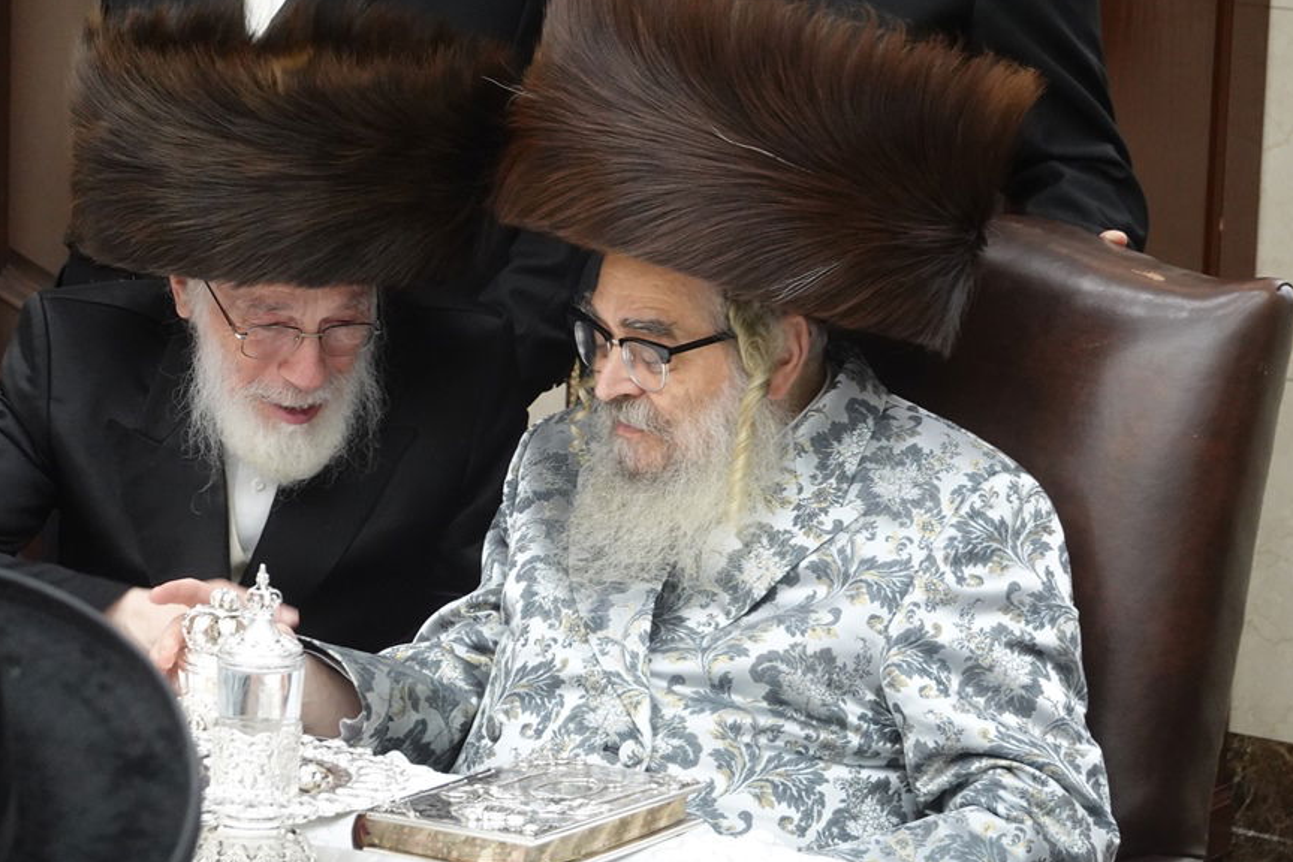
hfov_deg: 14.0
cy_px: 372
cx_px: 569
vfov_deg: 9.3
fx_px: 5279
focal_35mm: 147
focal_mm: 45.23
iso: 1250
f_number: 4.5
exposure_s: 1/125
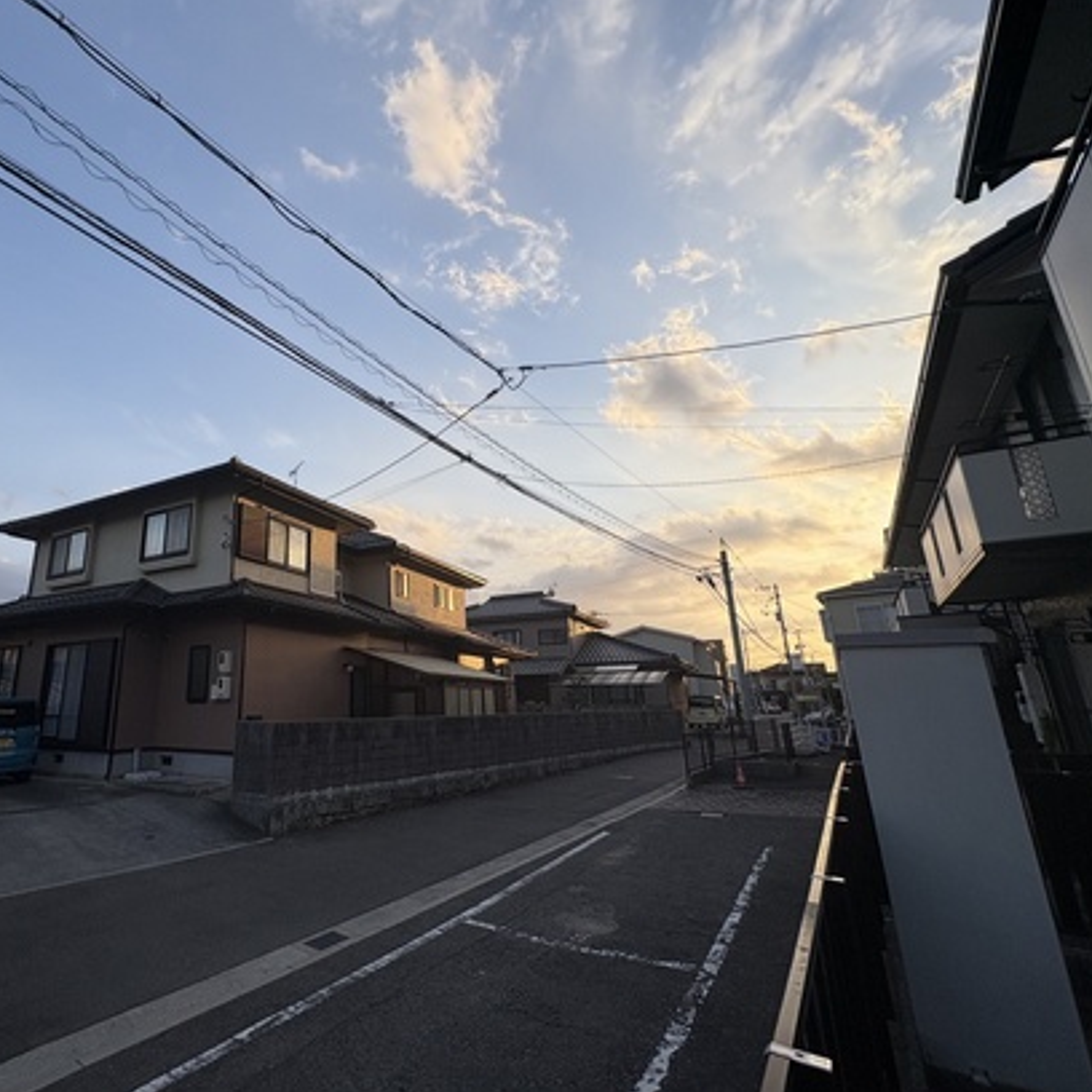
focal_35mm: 17
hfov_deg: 81.6
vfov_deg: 84.0
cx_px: 380
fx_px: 607
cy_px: 535
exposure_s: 1/868
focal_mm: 2.22
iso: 40
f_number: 2.2
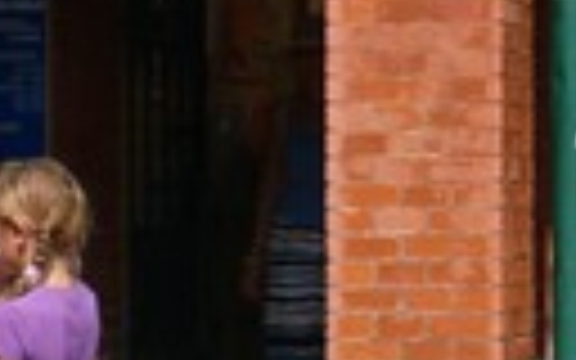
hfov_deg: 8.9
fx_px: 3406
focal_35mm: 217
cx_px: 1328
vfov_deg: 6.0
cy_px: 9
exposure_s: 1/200
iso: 100
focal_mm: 7.4
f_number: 4.5
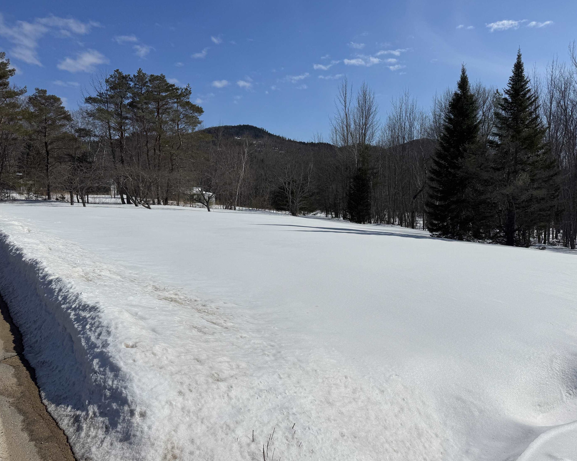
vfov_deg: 54.9
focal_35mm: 26
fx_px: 444
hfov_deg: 66.0
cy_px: 235
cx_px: 309
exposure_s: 1/28571
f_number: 1.78
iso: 64
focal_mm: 6.76
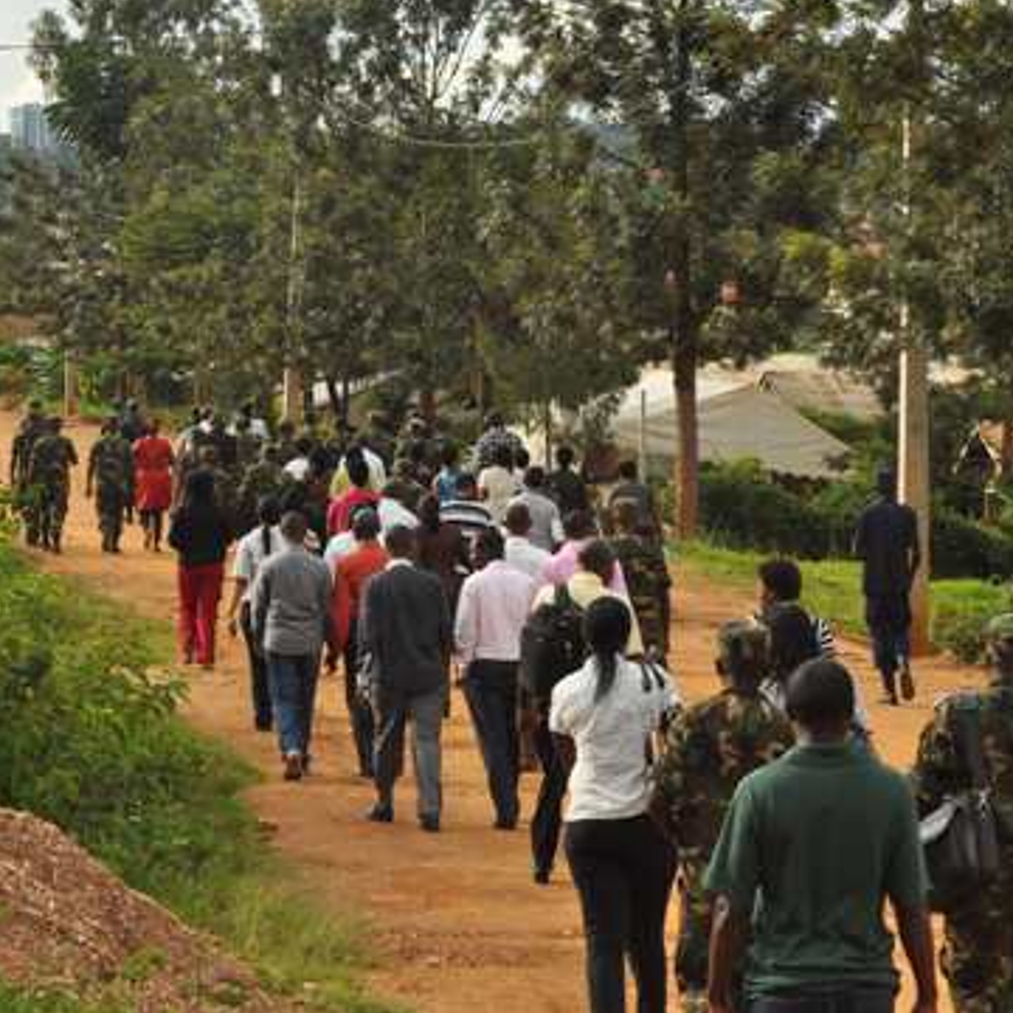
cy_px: 502
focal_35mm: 136
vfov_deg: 12.8
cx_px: 492
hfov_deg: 12.8
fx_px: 4503
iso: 280
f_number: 11
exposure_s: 1/200
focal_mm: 70
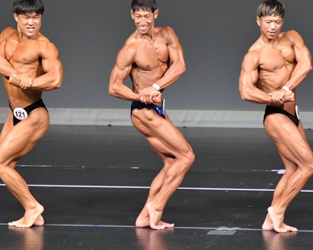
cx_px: 166
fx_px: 4457
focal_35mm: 481
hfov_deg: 4.0
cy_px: 107
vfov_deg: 3.2
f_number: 5.6
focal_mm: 230
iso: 6400
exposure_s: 1/400
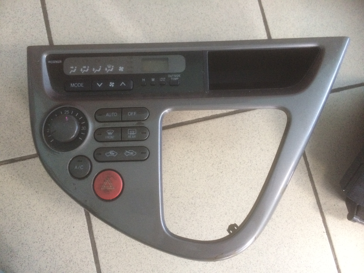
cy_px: 136
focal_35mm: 29
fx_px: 305
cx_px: 182
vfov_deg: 48.2
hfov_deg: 61.7
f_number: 2.2
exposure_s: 1/25
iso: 250
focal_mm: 4.15
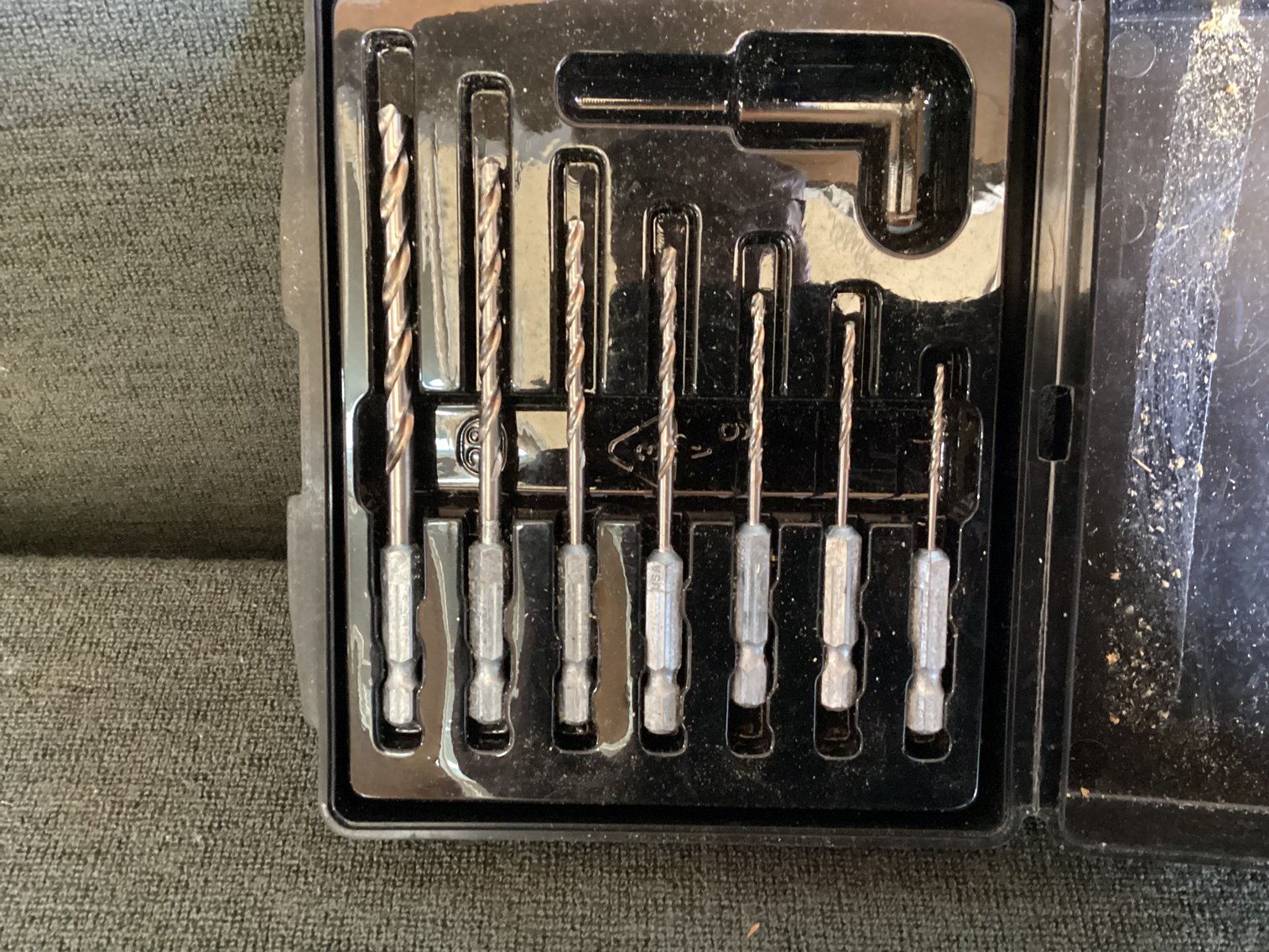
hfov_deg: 58.3
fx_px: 1137
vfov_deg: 45.4
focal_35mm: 31
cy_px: 476
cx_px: 634
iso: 800
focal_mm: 3.3
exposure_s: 1/17
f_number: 2.4
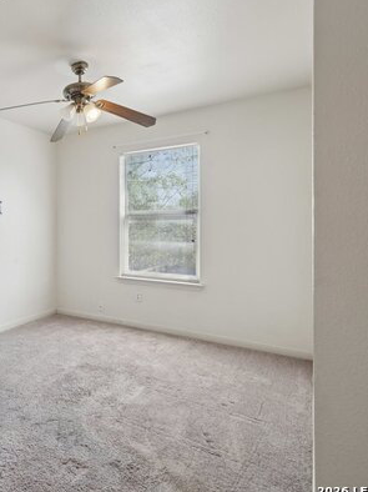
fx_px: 355
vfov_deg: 69.4
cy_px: 232
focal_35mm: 25
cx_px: 17
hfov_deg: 47.5
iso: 800
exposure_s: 1/50
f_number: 8
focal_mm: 16
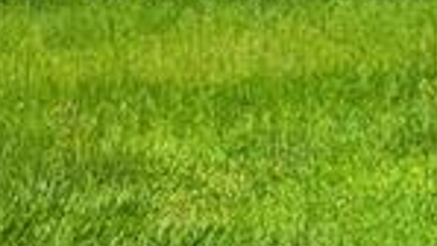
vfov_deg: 6.1
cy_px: -182
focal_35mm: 195
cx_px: 1126
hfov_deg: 9.5
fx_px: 2261
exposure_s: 1/2730
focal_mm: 5.4
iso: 40
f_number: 1.8
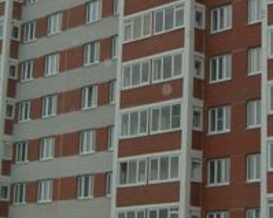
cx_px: 180
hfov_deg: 17.0
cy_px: 56
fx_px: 913
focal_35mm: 113
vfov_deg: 13.6
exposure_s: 1/30
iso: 106
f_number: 2.7
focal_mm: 7.5
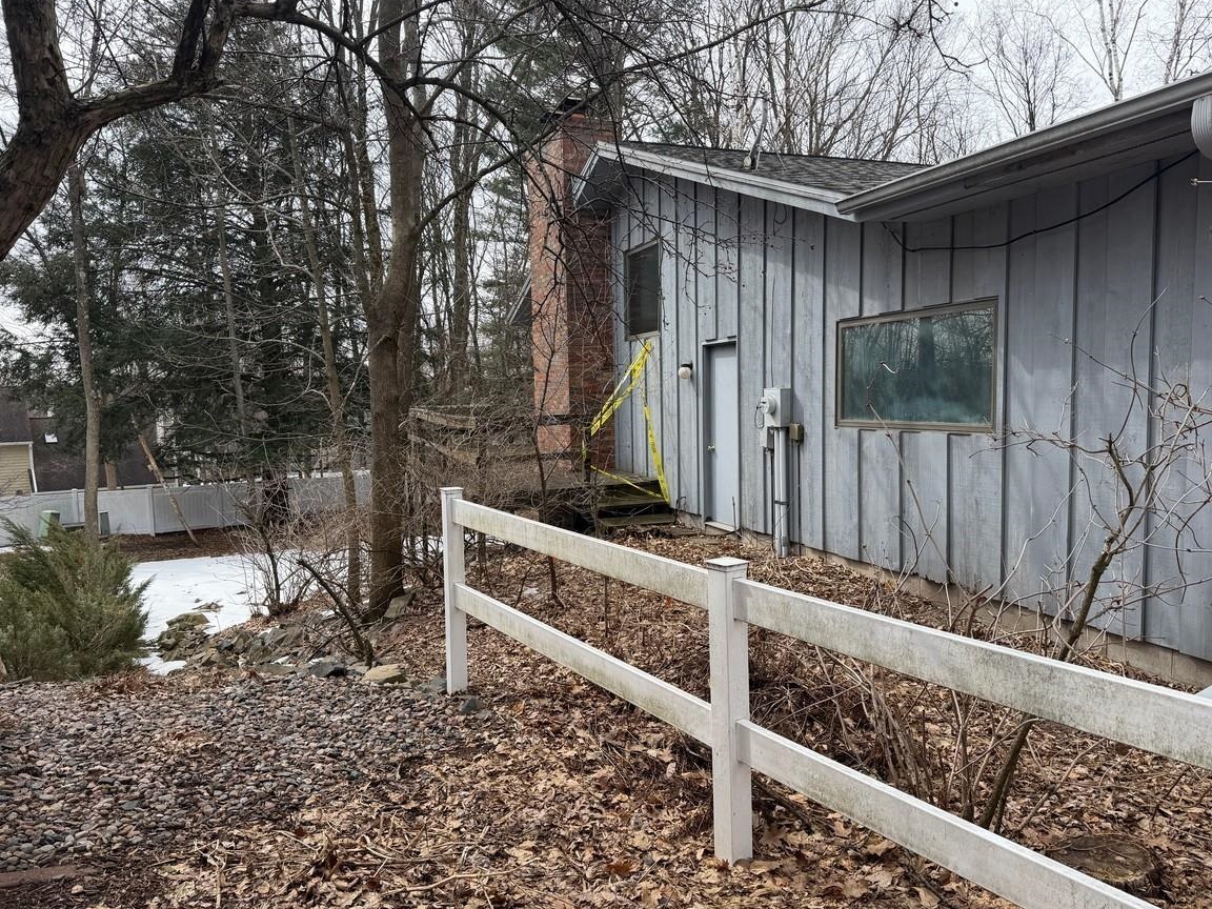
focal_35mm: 25
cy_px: 465
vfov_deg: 54.9
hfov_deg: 69.4
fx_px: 875
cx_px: 598
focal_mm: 6.76
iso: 80
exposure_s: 1/2053
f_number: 1.78
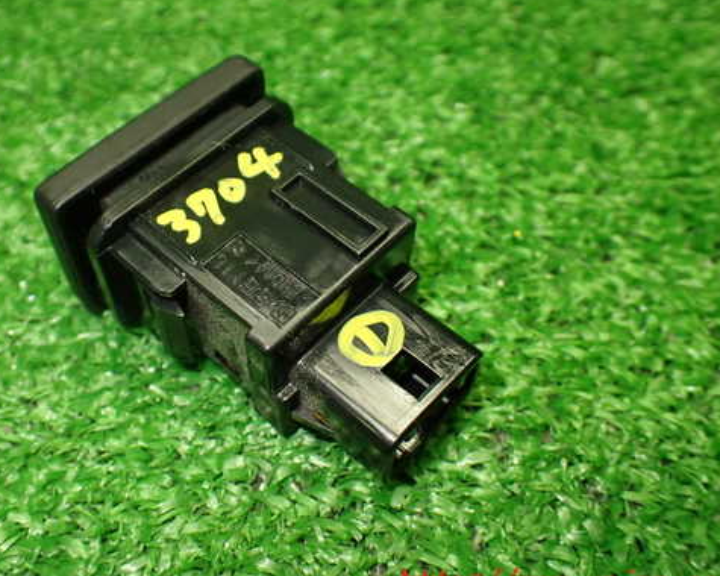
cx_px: 290
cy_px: 262
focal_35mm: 37
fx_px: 788
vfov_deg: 40.1
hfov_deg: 48.8
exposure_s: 1/125
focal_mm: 5.4
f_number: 2.3
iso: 400
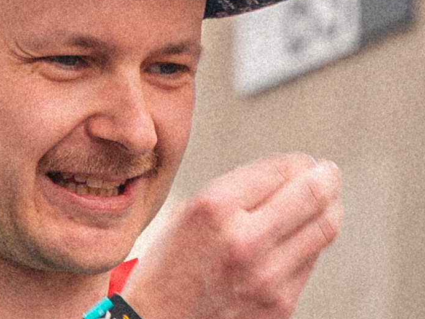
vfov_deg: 3.0
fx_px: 5964
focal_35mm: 486
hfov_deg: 4.1
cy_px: -372
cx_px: 357
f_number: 4
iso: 100
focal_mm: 49.9
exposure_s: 1/250
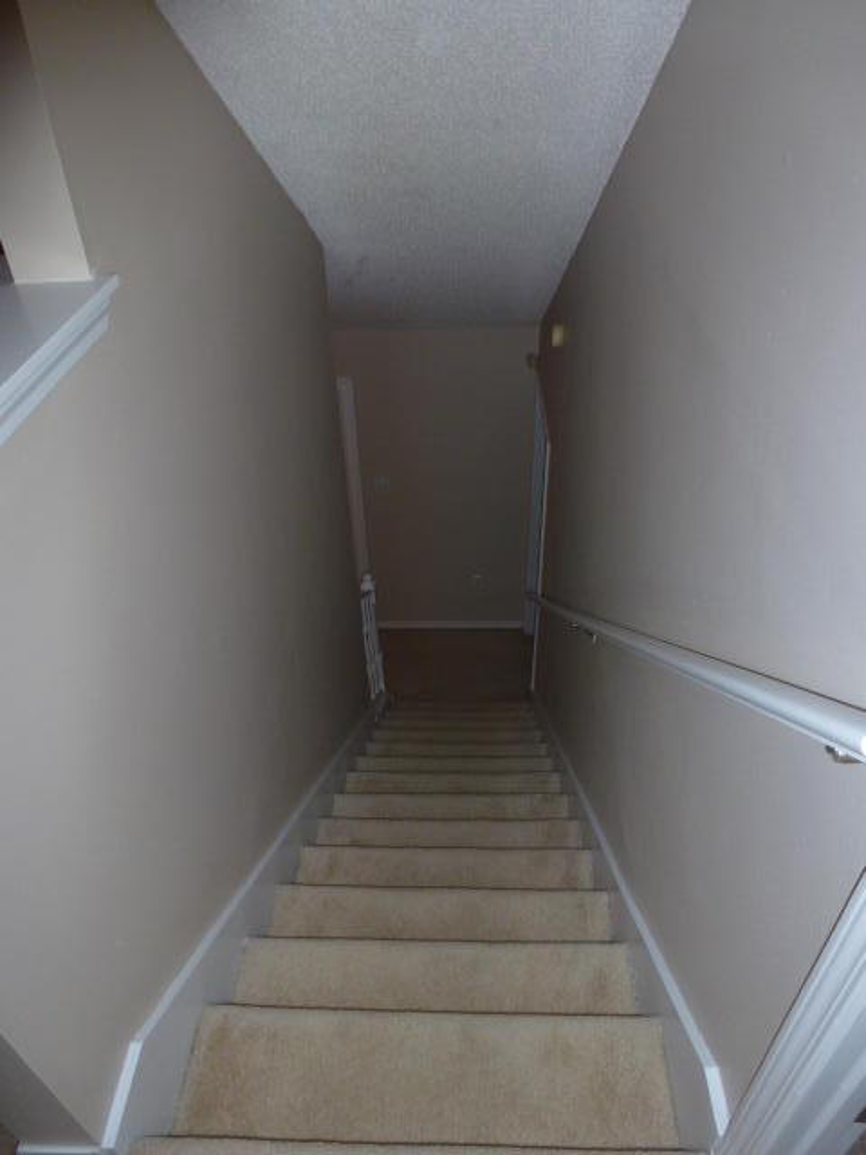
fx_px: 801
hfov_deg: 56.8
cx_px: 433
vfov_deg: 71.6
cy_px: 578
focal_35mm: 24
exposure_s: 1/60
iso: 125
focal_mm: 4.3
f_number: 3.3
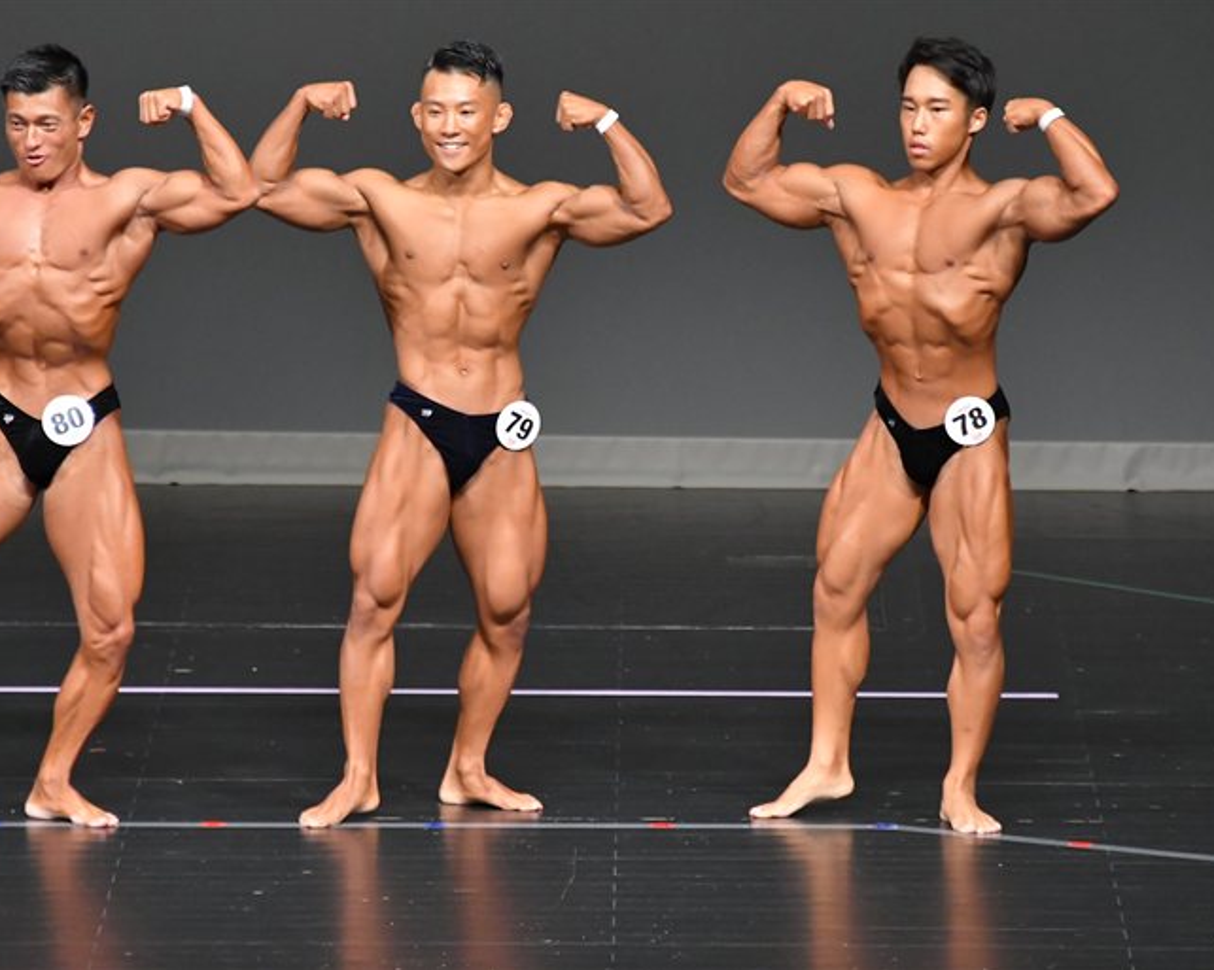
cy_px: 486
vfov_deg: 3.6
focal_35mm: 425
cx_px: 672
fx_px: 15263
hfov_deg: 4.6
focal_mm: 250
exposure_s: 1/400
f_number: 5.6
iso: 5000
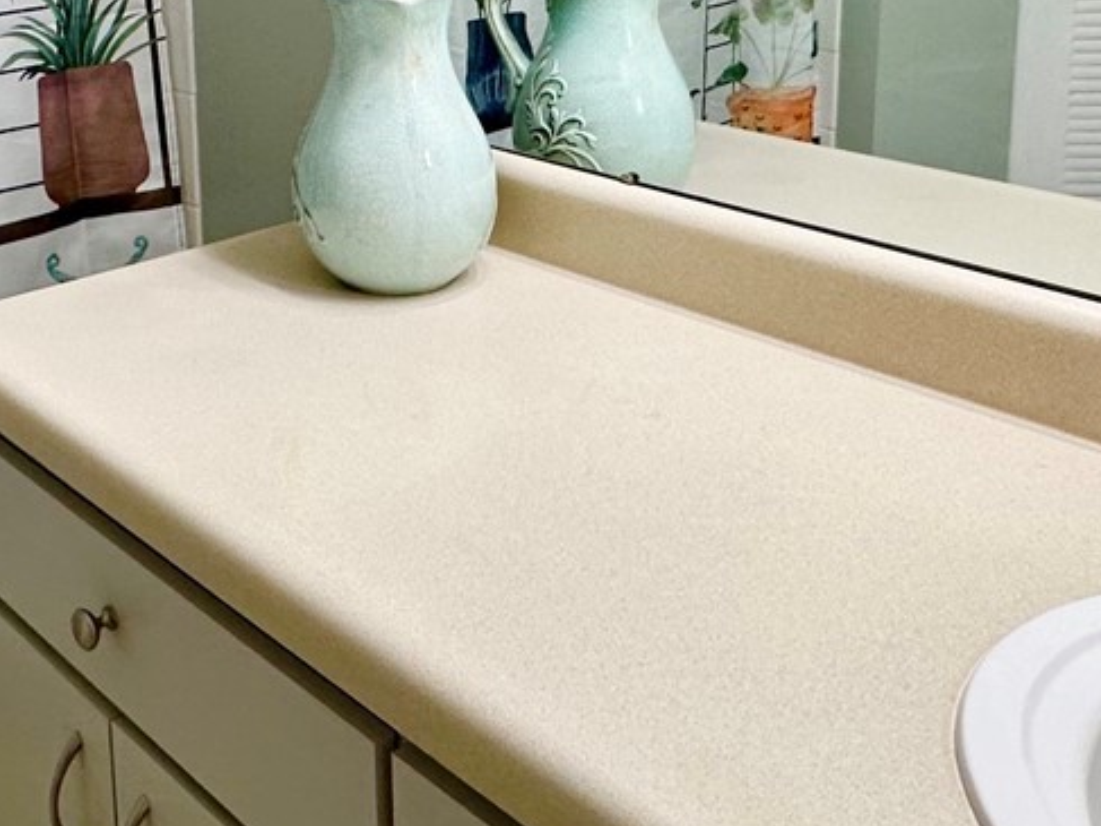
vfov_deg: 29.8
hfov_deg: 39.9
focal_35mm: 46
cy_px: 36
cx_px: 251
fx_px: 1463
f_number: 2.2
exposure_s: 1/120
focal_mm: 2.22
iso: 160
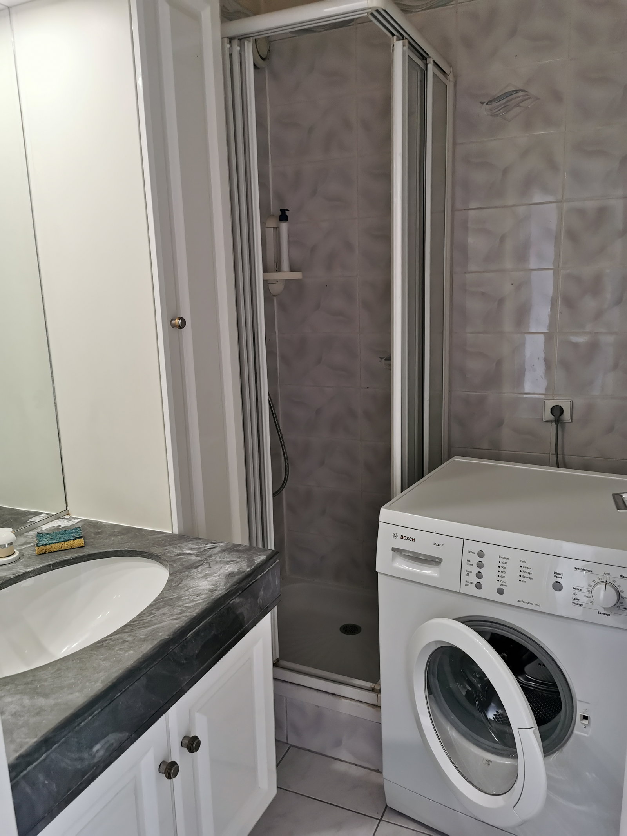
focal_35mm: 27
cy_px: 418
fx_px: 652
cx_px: 314
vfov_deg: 65.3
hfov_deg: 51.4
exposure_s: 1/100
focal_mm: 5.56
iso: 125
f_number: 1.6
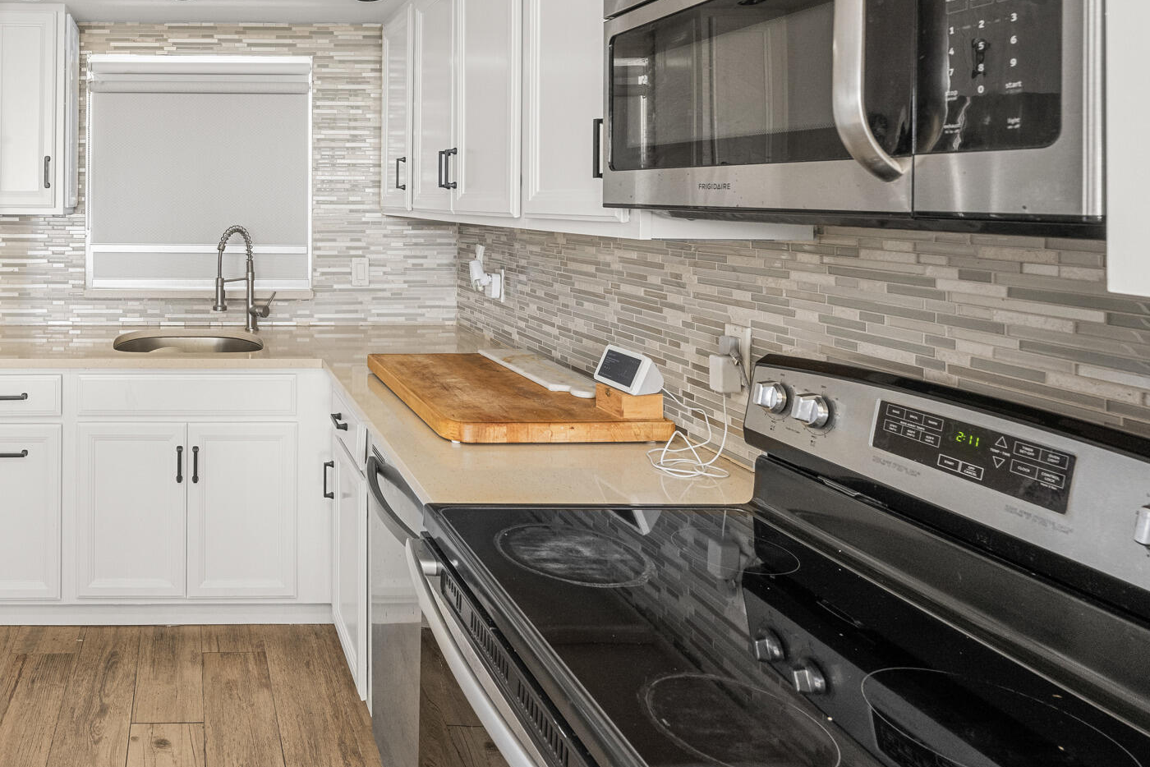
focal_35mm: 25
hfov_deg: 64.2
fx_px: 799
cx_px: 205
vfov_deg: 49.4
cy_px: 196
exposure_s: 1/20
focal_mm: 14
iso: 500
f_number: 8
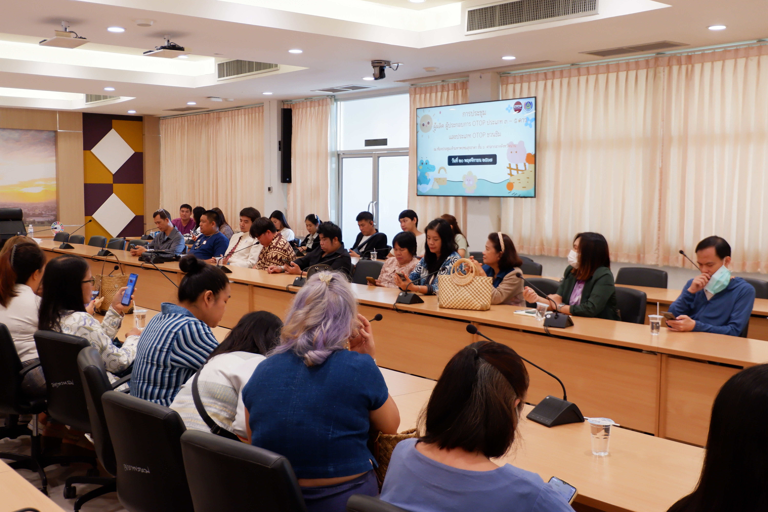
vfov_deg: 34.2
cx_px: 384
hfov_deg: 49.6
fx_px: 832
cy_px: 256
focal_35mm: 39
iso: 1000
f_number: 4.5
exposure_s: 1/56
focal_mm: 26.9
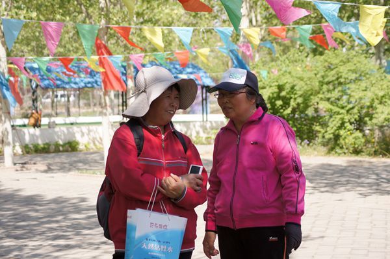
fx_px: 1137
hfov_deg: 19.5
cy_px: 130
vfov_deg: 13.0
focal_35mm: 105
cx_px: 195
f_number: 5.6
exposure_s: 1/250
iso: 100
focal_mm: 70
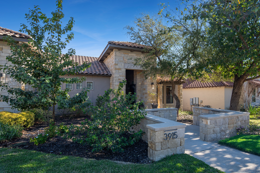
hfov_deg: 93.3
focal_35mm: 17
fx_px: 123
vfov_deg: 70.4
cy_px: 86
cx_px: 130
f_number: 7.1
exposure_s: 1/200
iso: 80
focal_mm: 17
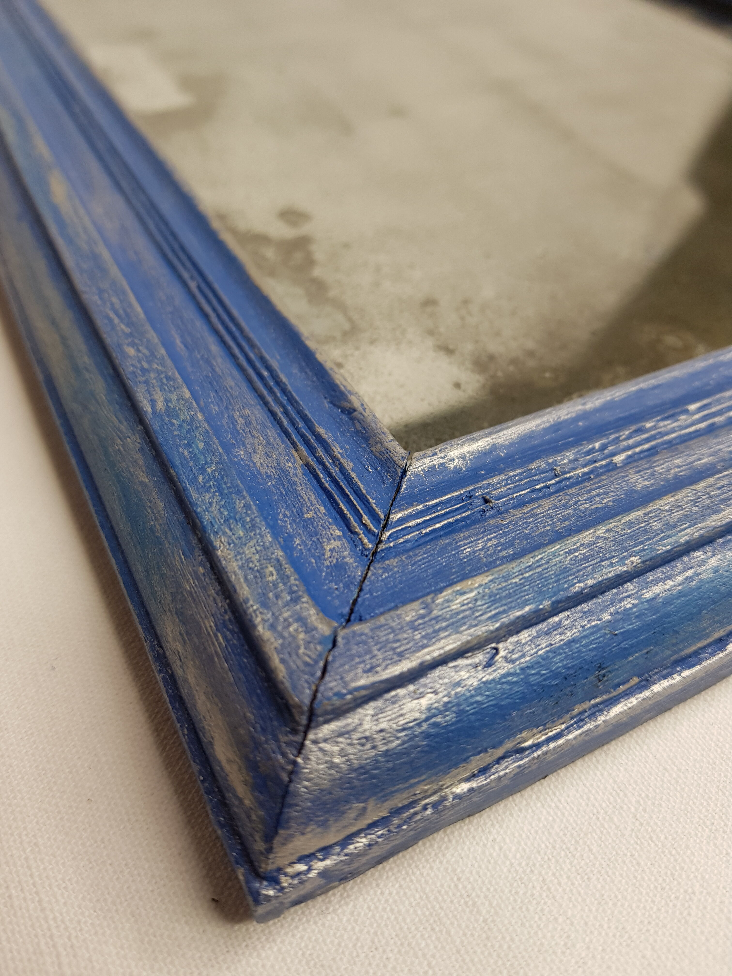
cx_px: 366
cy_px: 488
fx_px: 733
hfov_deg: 53.1
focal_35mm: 26
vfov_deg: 67.3
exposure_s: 1/100
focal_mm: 4.2
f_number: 1.7
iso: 50
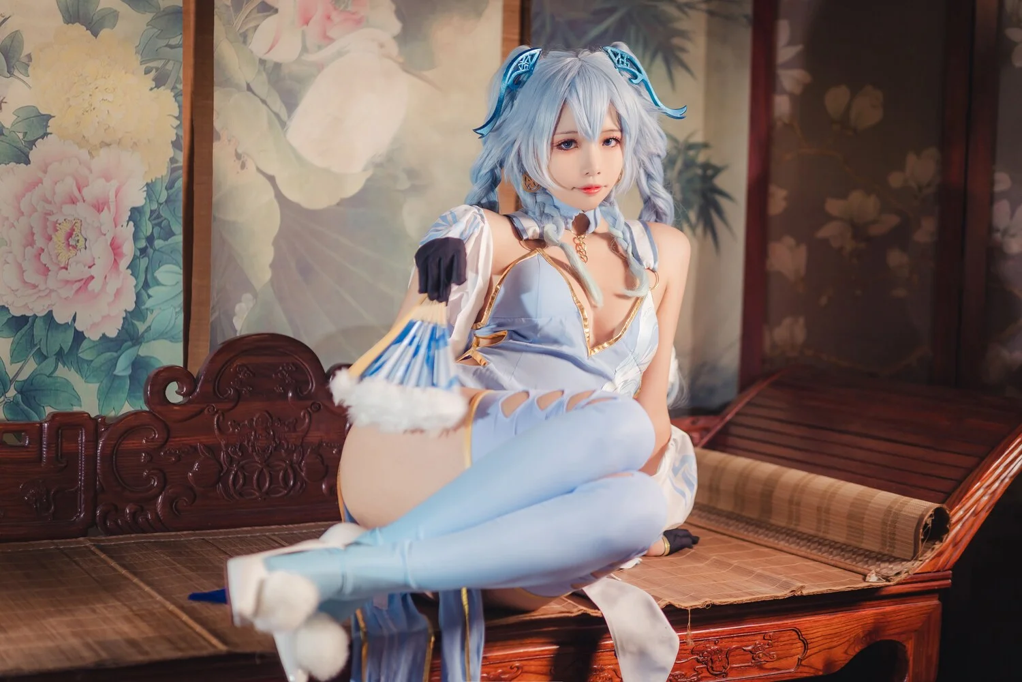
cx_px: 511
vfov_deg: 24.6
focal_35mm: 55
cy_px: 341
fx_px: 1561
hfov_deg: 36.2
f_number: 1.8
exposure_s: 1/80
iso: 250
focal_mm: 55
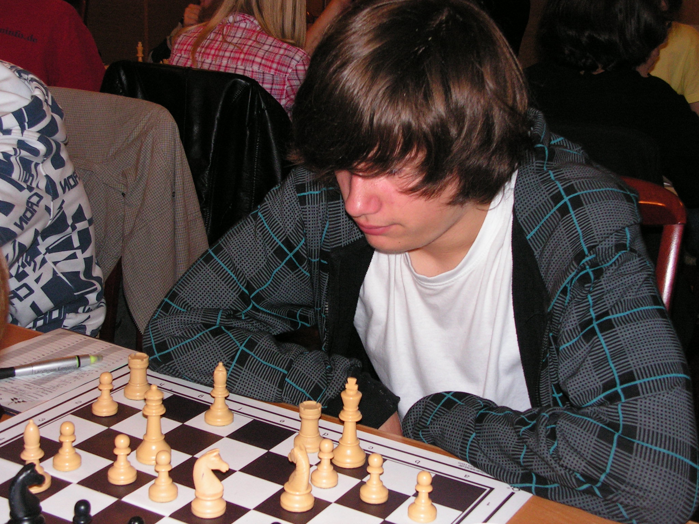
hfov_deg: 34.9
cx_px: 350
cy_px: 262
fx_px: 1111
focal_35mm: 55
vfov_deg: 26.6
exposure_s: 1/60
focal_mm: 9.2
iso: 200
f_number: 3.2
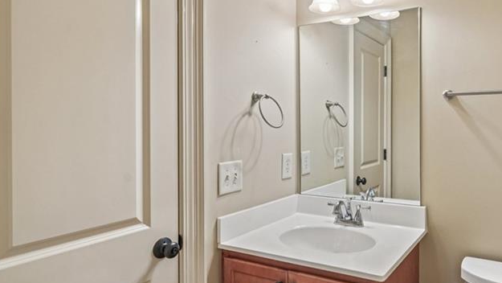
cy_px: 131
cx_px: 353
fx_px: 320
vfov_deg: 47.7
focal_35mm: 24
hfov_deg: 72.9
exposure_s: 1/8
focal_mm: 14
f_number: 8
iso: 320
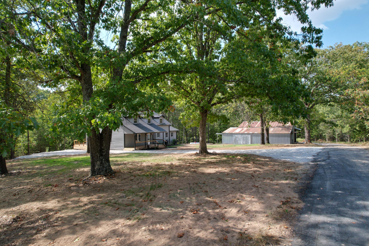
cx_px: 184
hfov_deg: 78.6
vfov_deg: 57.2
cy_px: 123
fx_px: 225
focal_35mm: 22
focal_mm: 8.38
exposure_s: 1/500
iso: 100
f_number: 2.8
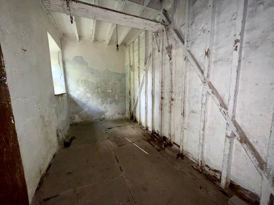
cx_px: 137
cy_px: 102
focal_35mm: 14
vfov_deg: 85.7
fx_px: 111
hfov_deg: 102.1
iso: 125
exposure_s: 1/48
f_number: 2.2
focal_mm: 2.22
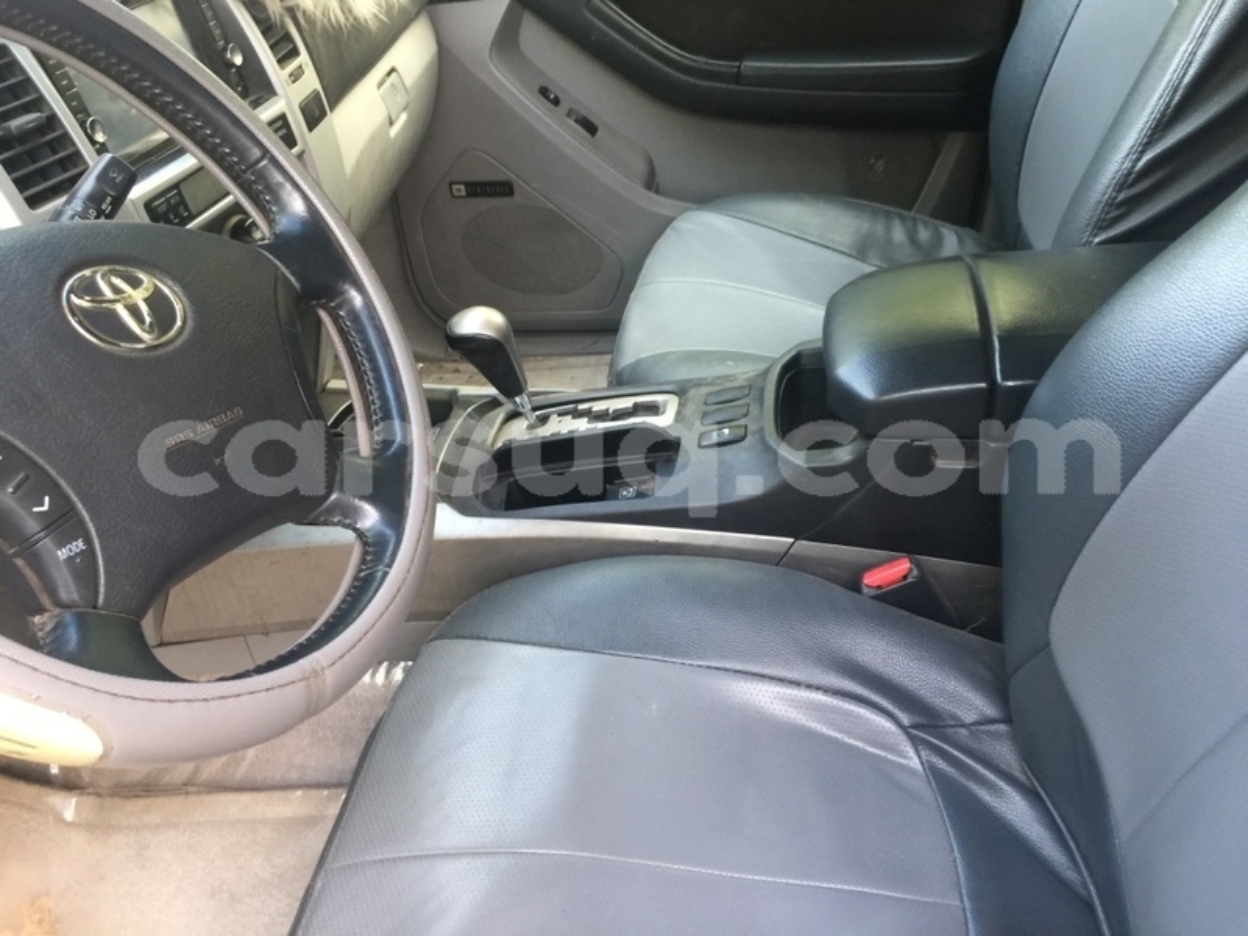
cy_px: 468
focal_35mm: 29
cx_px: 624
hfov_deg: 61.7
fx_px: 1046
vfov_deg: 48.2
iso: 64
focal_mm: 4.15
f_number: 2.2
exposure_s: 1/17
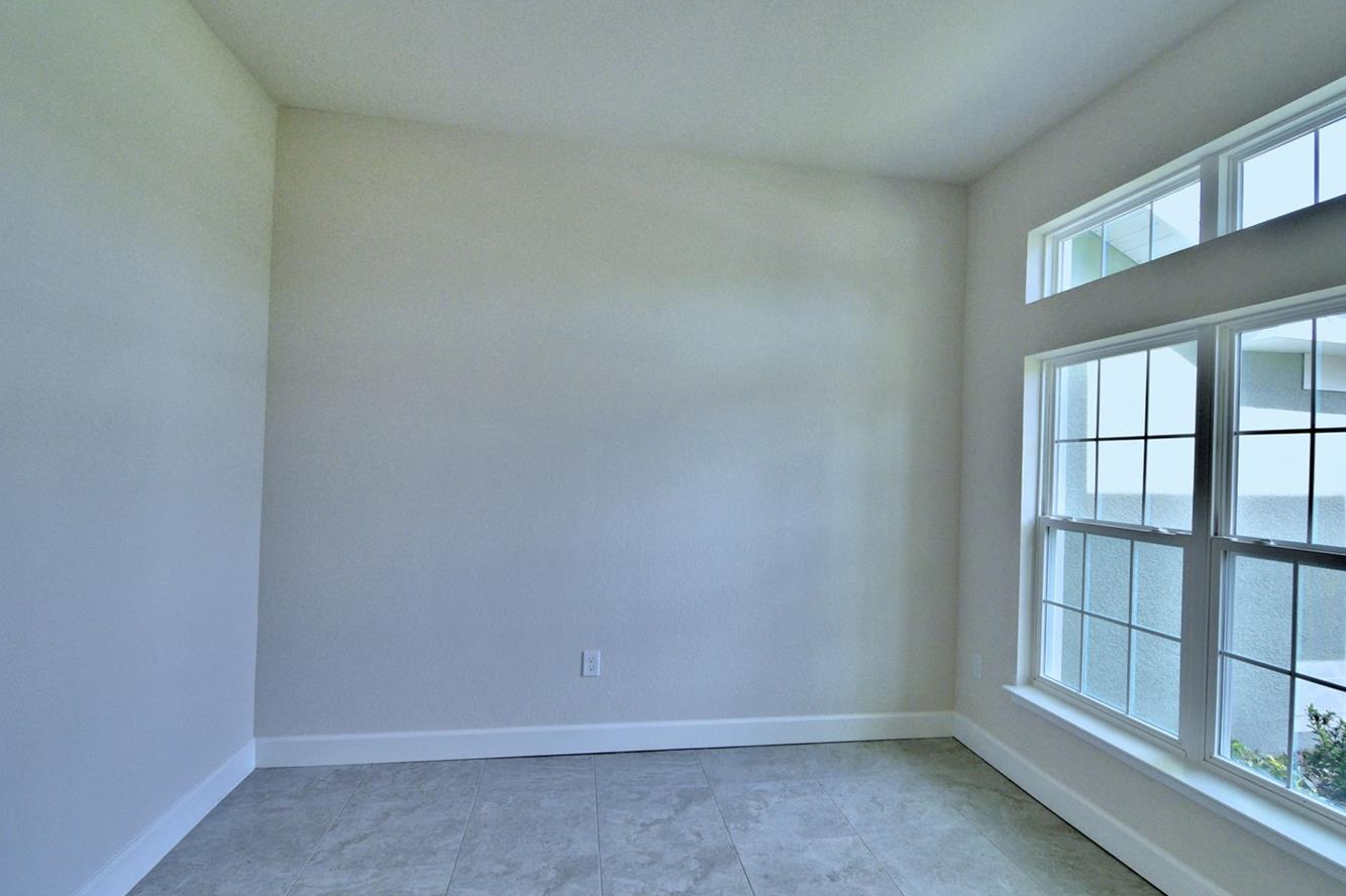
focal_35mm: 18
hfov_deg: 89.8
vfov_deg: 67.3
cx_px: 727
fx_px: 673
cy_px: 459
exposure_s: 1/200
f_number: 4.5
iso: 200
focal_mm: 10
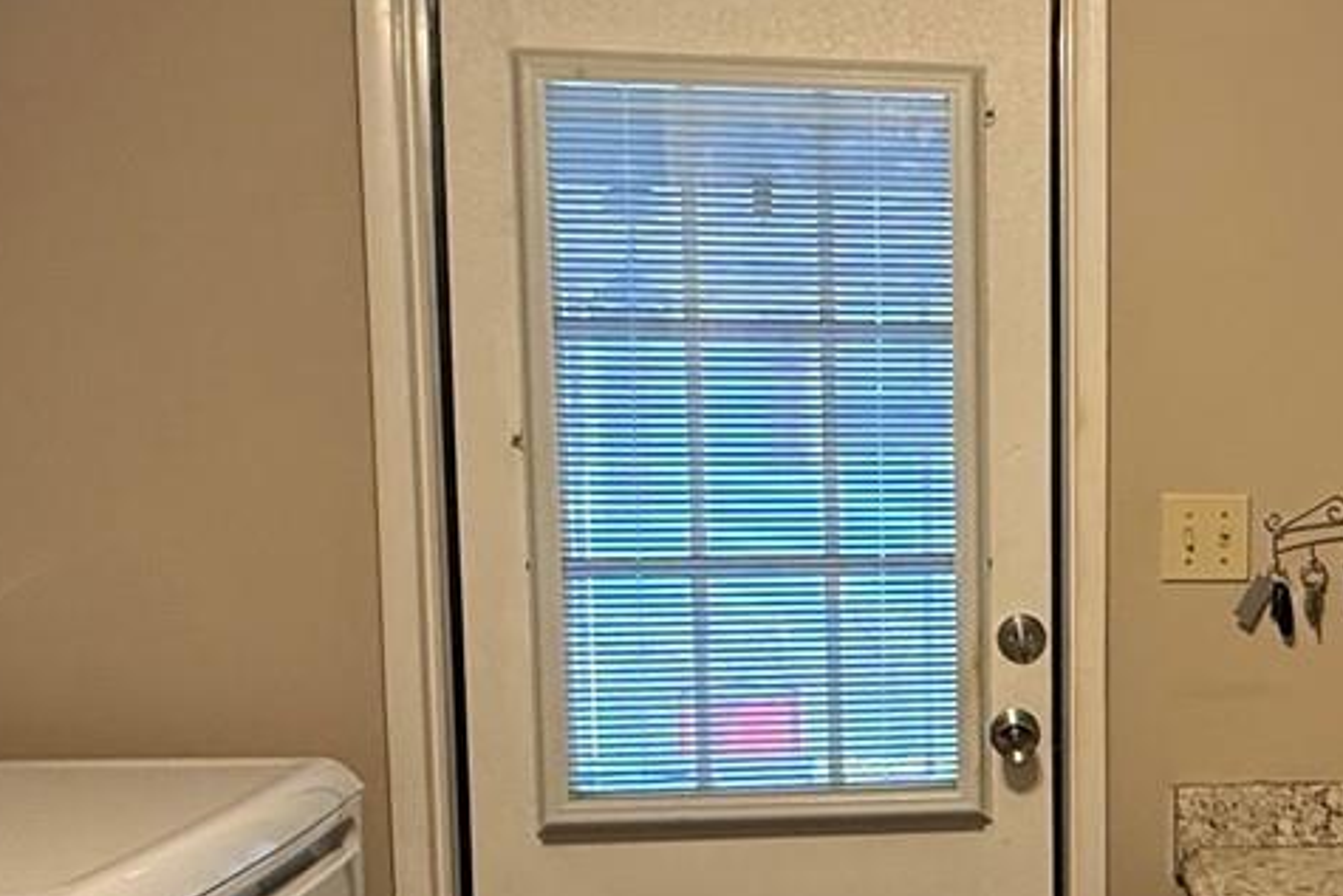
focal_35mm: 49
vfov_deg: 27.4
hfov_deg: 37.1
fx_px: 1828
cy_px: 599
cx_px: 1269
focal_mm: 2.22
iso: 250
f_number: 2.2
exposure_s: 1/60
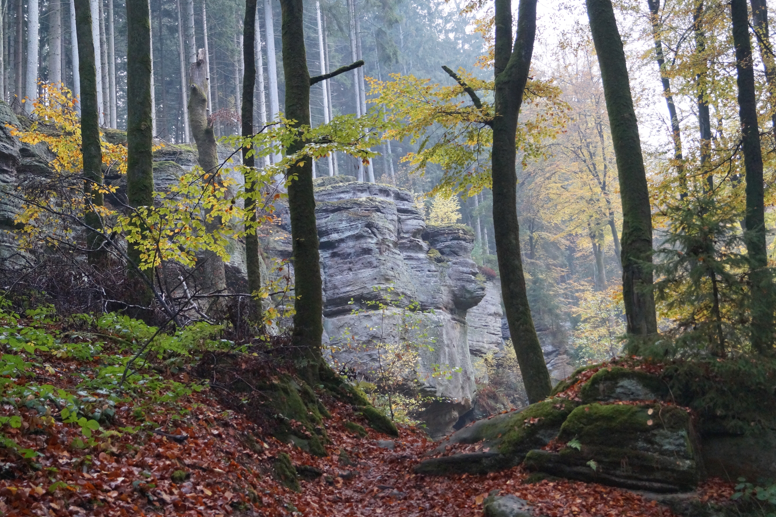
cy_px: 254
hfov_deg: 42.7
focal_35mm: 46
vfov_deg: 29.2
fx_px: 992
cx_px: 391
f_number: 4.5
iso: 1600
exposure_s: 1/160
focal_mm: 30
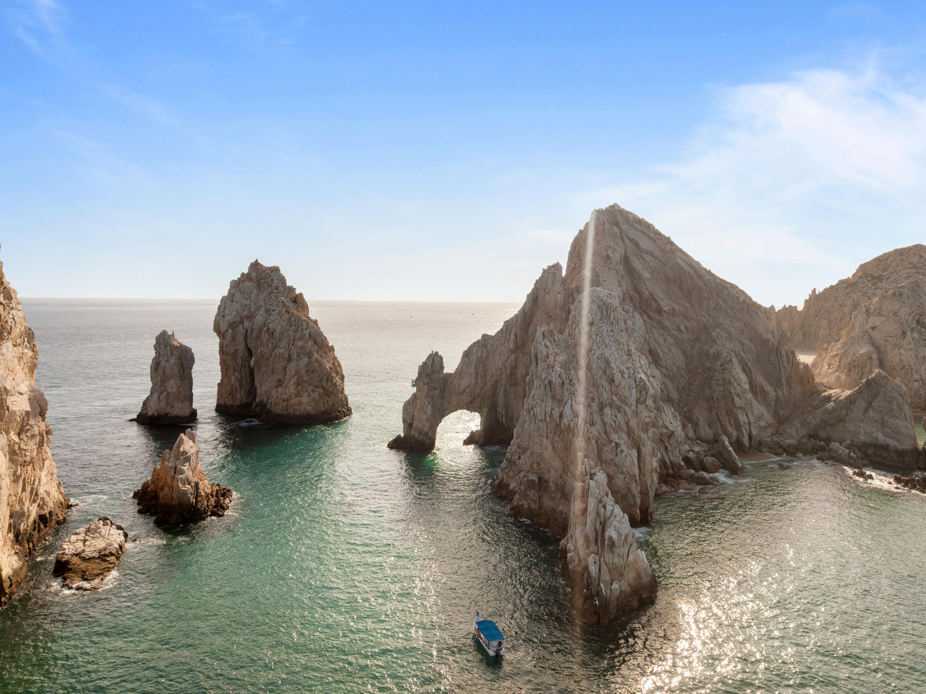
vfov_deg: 56.8
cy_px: 347
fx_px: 642
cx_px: 463
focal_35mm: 24
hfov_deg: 71.6
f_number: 6.3
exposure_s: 1/100
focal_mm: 12.29
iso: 200
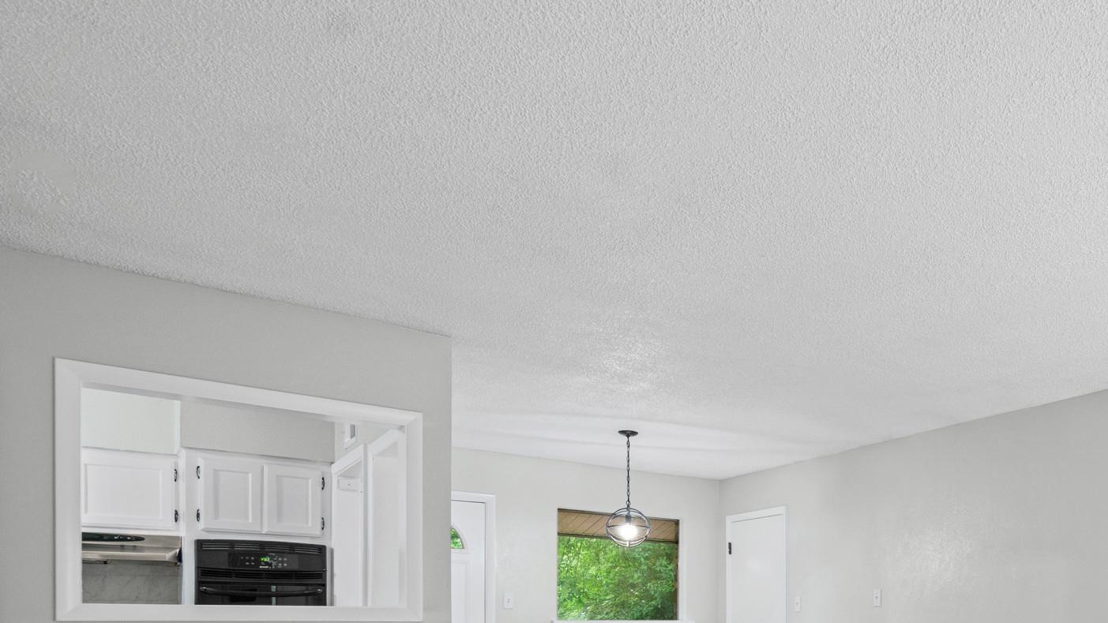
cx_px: 918
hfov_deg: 61.2
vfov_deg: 36.6
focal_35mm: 28
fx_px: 823
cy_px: 643
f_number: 9
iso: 250
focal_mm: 10
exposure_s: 1.6
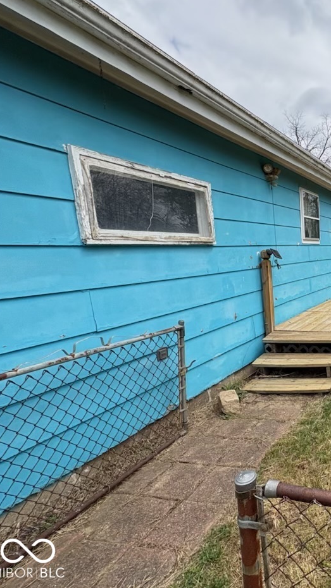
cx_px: 377
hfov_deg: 41.1
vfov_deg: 83.8
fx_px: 328
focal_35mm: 21
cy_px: 291
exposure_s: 1/1567
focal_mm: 2.22
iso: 50
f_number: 2.2
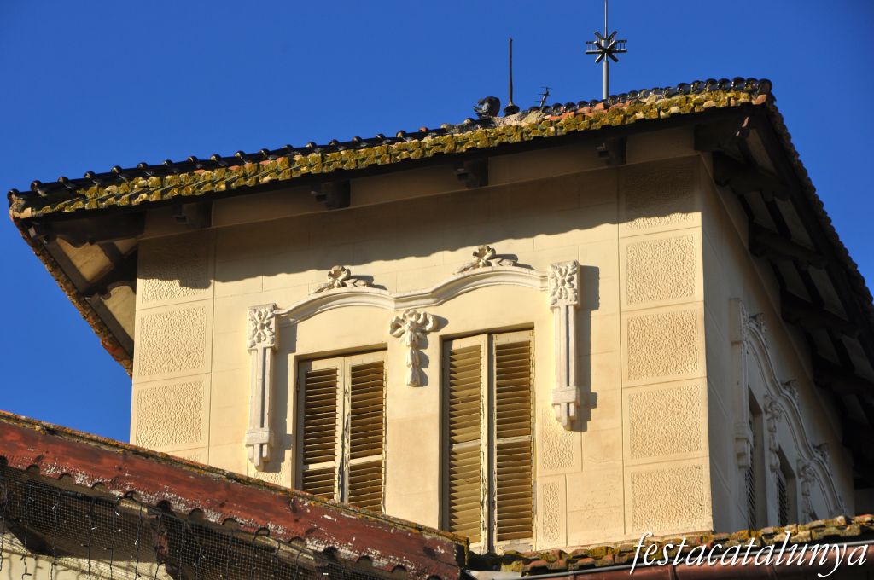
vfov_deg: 8.1
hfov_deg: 12.2
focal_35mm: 168
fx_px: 4073
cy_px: 290
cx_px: 437
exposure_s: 1/400
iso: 200
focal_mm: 112
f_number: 10
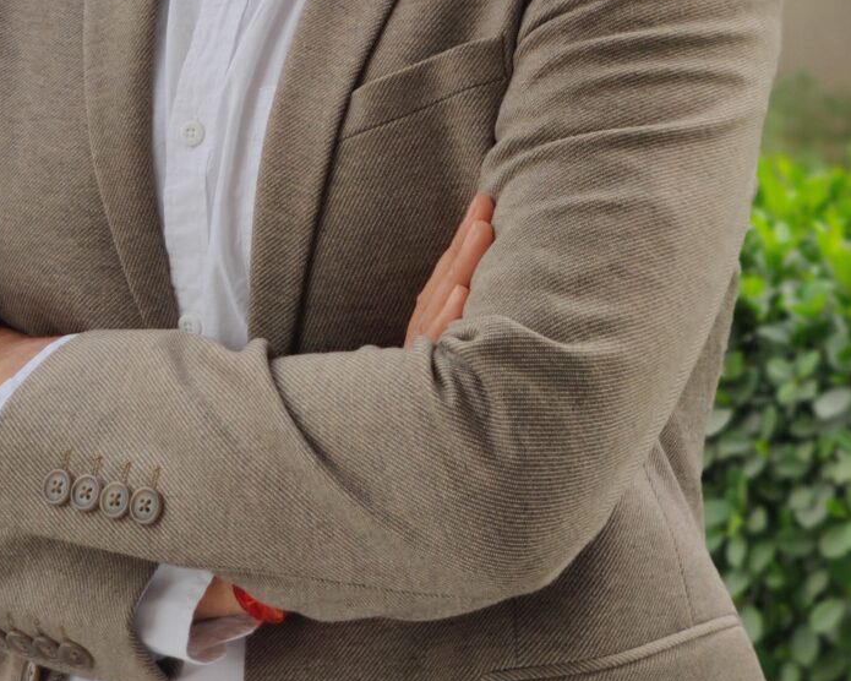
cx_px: 351
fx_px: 3728
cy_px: -186
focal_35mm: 148
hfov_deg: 13.0
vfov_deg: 10.2
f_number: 2.44
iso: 100
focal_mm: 6.95
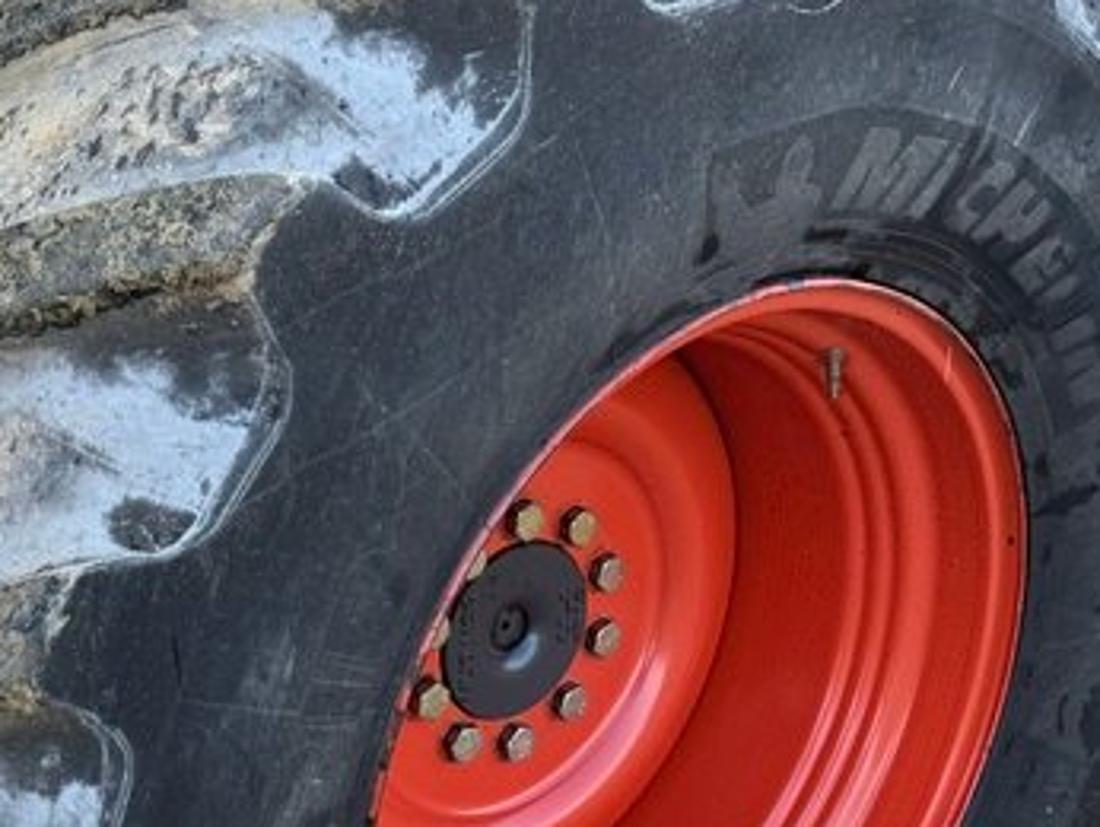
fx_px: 1654
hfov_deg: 36.8
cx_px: 556
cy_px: 580
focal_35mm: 52
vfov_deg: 27.8
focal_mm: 6.76
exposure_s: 1/351
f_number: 1.78
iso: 80
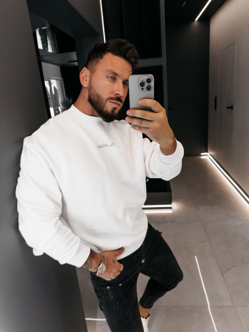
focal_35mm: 24
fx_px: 230
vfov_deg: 71.6
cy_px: 166
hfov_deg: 56.8
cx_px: 124
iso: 64
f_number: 1.8
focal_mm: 6.76
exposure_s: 1/120
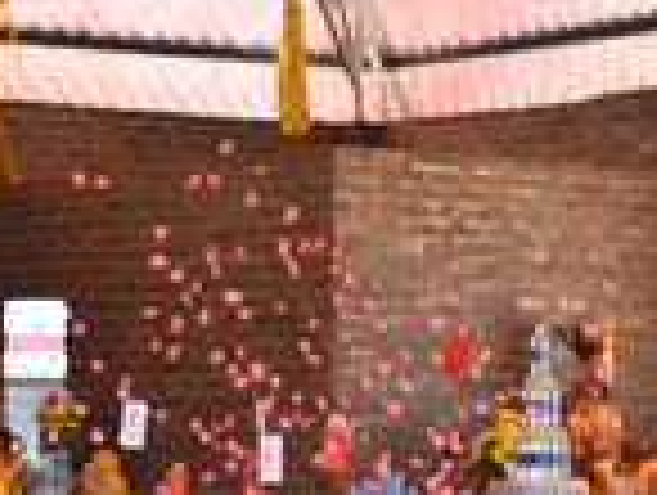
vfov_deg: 7.9
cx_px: 194
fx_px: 3574
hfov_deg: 10.5
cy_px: 572
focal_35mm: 188
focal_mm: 44
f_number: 5
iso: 500
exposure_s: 1/200
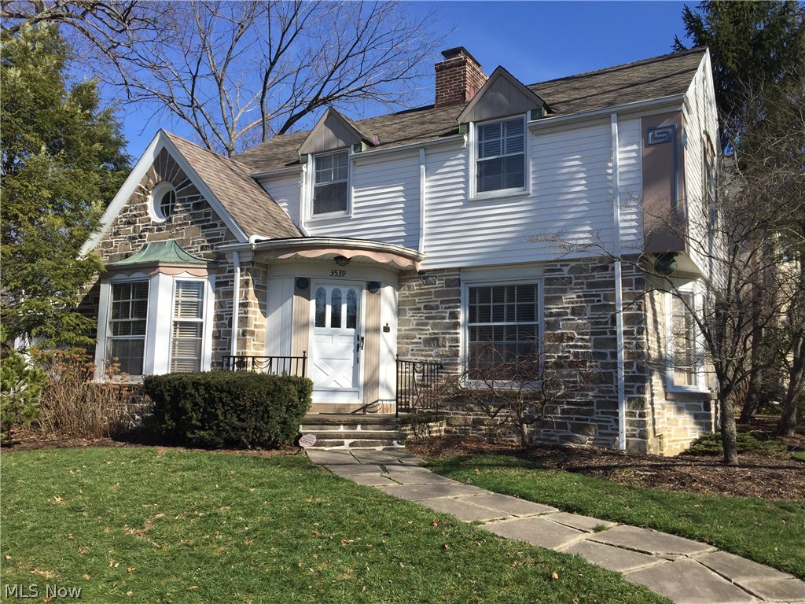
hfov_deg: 61.7
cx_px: 402
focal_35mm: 29
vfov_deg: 48.2
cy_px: 302
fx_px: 674
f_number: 2.2
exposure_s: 1/1647
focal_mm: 4.15
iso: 32
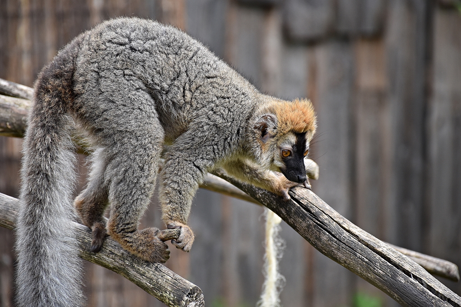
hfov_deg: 9.8
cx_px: 230
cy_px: 154
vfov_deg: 6.5
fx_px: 2689
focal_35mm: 210
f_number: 5.6
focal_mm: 140
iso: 800
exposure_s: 1/800
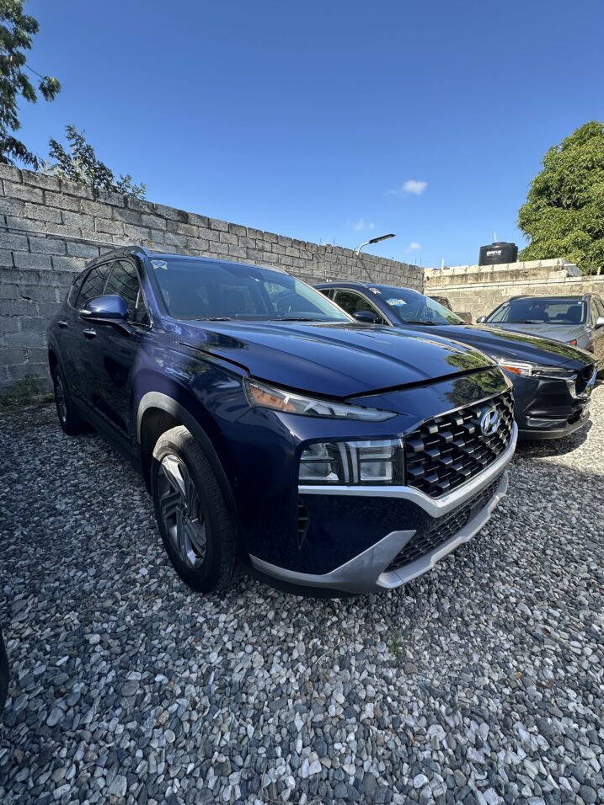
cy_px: 390
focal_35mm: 15
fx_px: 349
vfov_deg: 98.1
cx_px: 309
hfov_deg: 81.7
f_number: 2.2
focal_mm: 2.22
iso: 40
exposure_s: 1/567
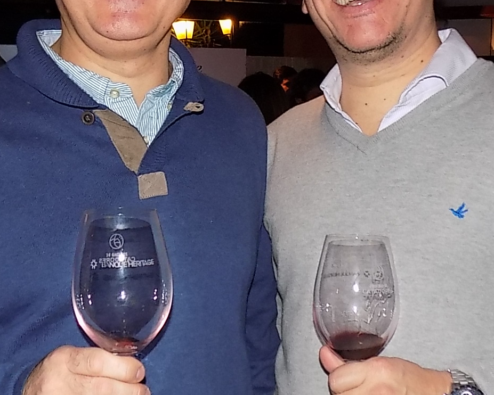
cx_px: 255
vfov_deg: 27.6
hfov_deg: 34.1
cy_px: 158
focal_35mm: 55
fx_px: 804
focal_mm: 4
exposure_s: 1/30
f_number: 3.1
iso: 200
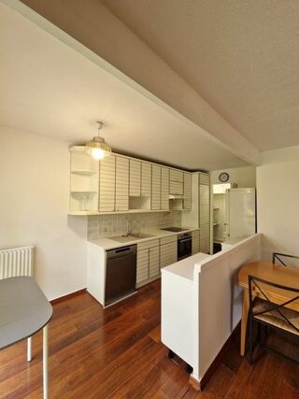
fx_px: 150
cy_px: 200
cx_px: 150
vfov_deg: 106.2
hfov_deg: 89.9
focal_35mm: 13
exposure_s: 1/50
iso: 100
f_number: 2.2
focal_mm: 2.2
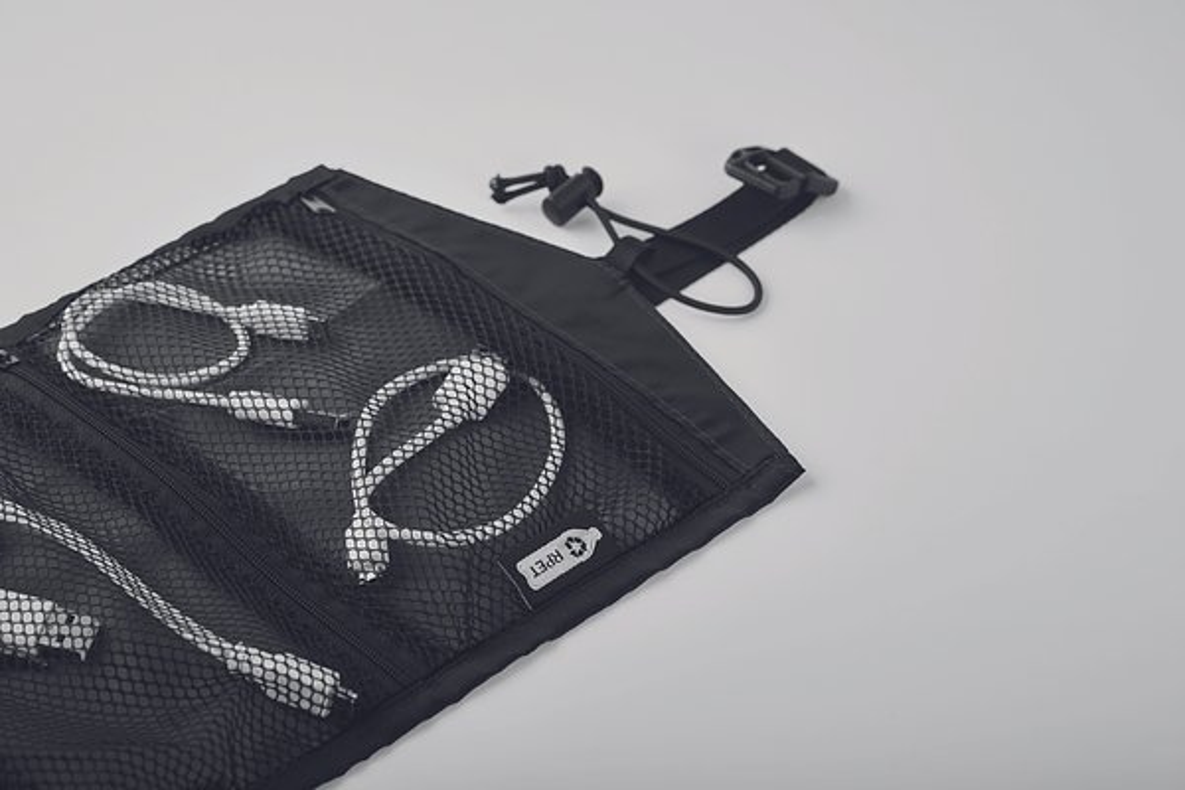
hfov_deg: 19.5
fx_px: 3456
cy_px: 395
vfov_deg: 13.0
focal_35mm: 105
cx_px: 592
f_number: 13
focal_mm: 105
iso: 64
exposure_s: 1/200
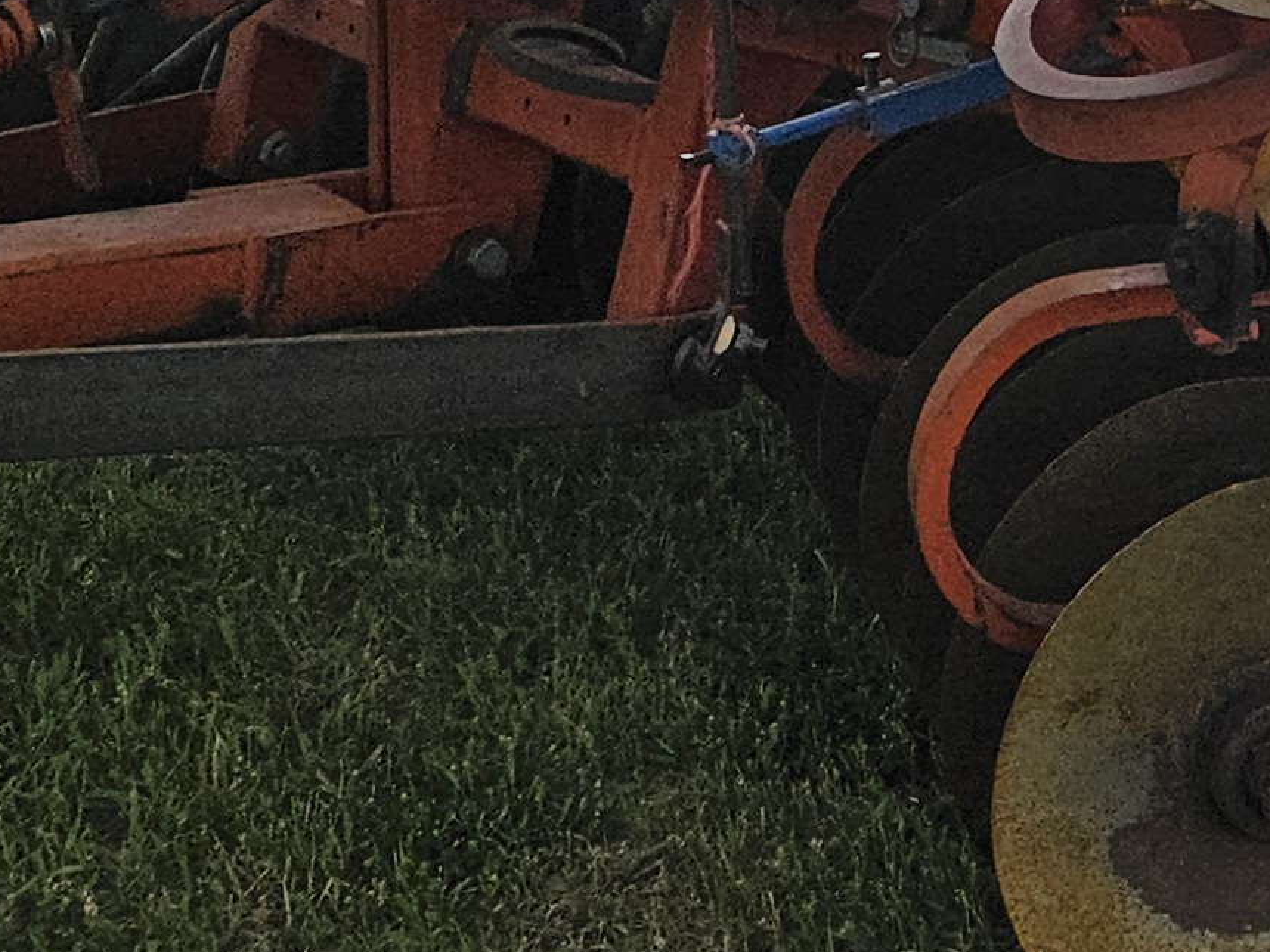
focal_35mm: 107
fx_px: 3926
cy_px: -1030
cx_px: 1779
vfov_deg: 12.1
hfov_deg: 17.0
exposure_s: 1/1225
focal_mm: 5.4
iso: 40
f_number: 1.8
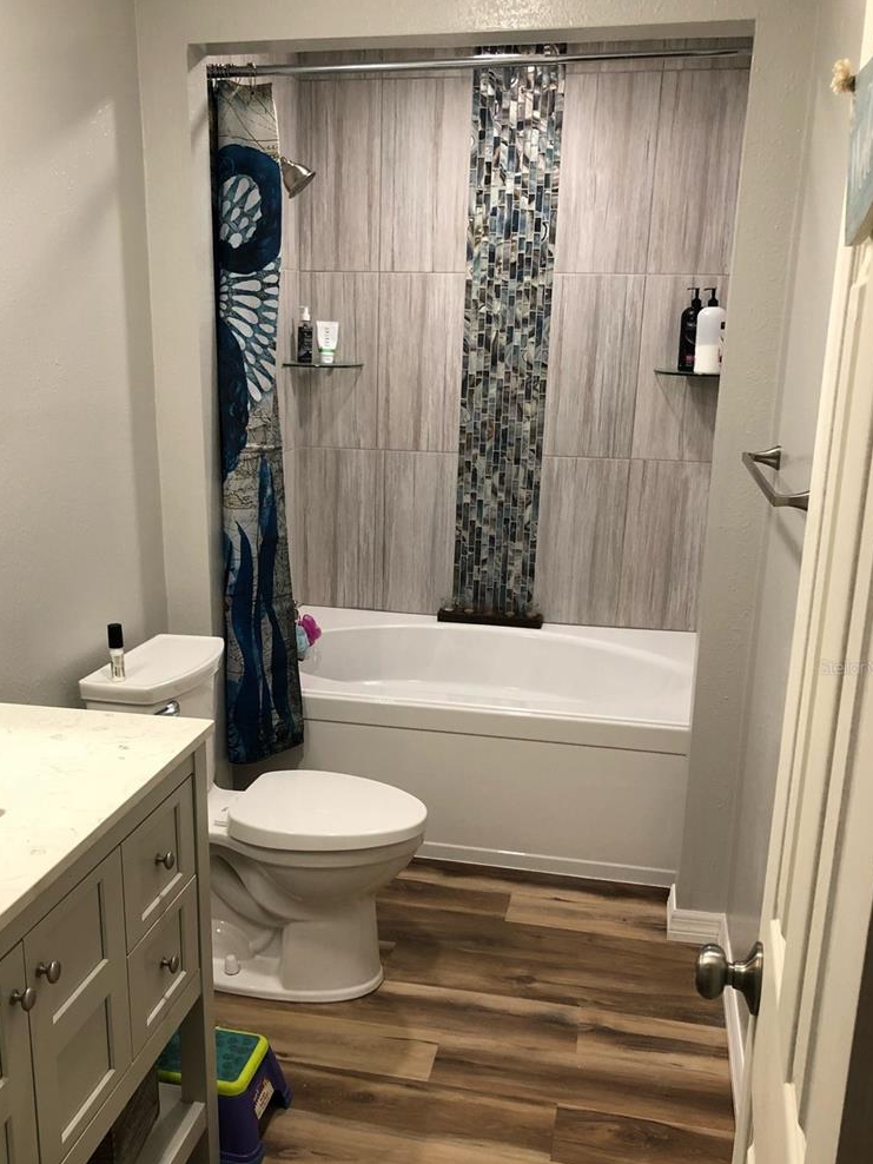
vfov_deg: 53.8
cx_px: 372
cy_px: 667
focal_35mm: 34
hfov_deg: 41.7
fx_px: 1143
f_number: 1.8
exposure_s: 1/20
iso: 40
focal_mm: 3.99
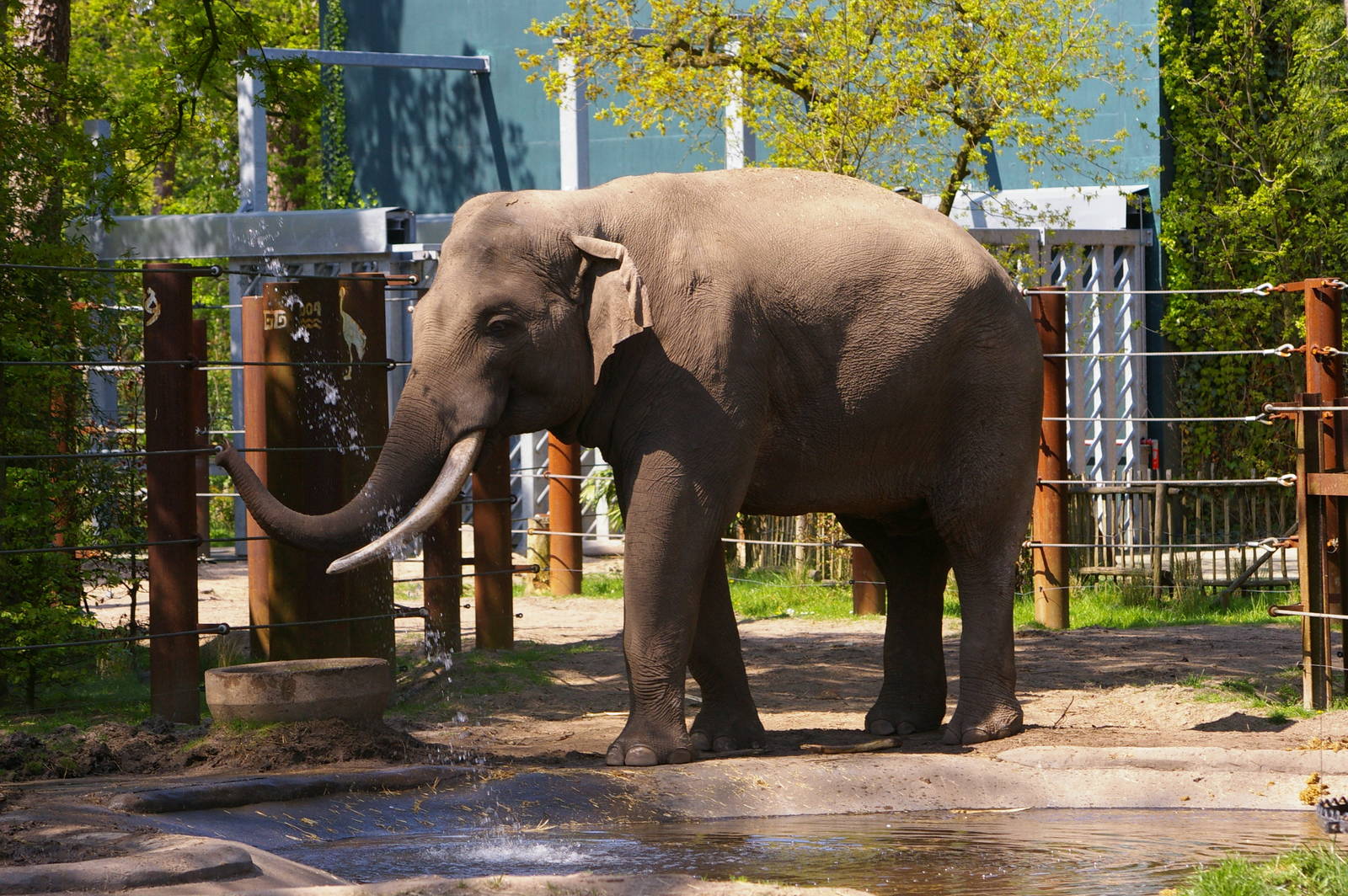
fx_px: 6734
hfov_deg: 11.4
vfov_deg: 7.6
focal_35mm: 180
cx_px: 674
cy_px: 448
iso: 400
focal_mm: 120
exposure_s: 1/350
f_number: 6.7
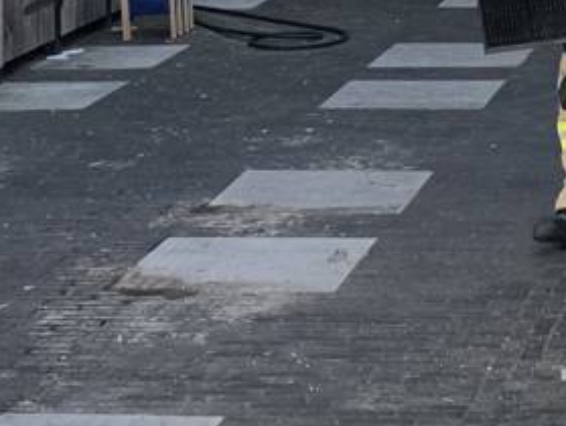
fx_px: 2587
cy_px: -298
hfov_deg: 12.5
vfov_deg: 9.1
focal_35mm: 158
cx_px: 306
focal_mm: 6.3
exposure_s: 1/180
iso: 200
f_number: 1.7
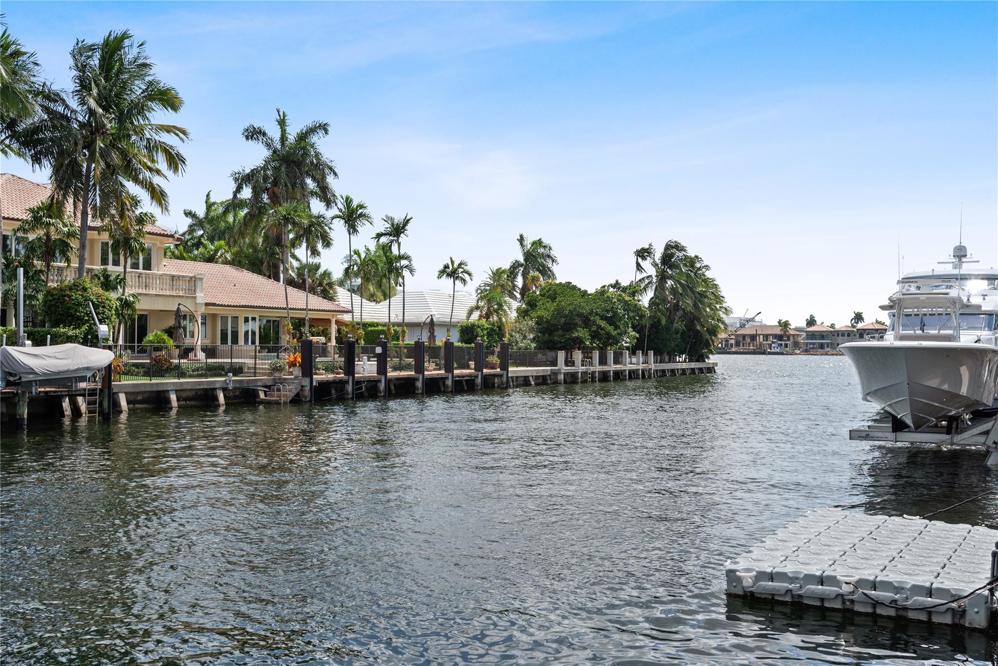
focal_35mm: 35
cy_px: 333
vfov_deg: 37.9
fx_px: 970
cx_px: 499
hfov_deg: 54.4
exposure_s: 1/800
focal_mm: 35
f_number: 8
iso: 250
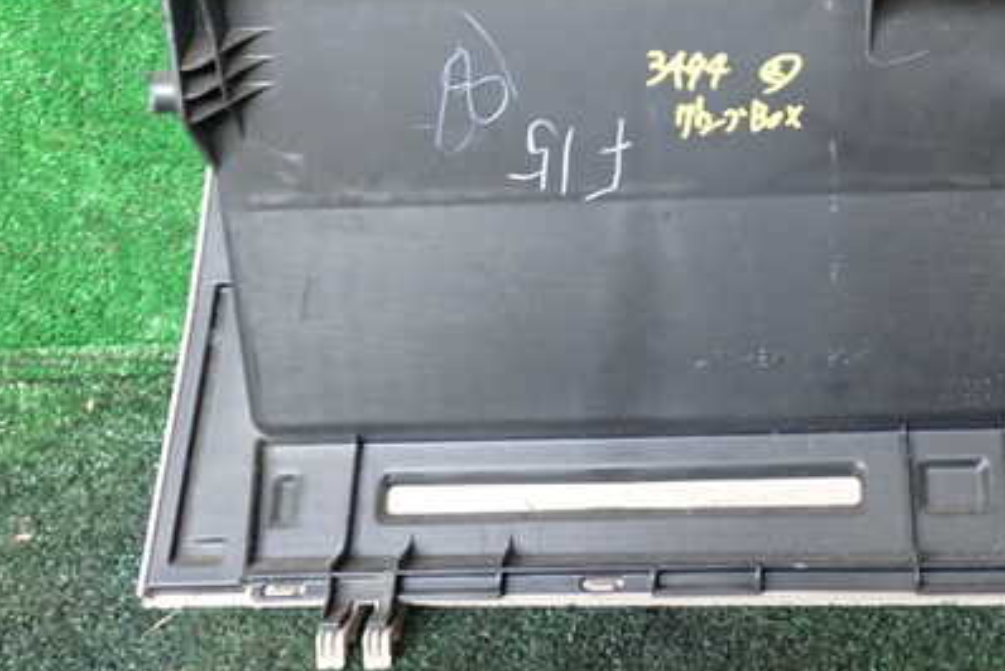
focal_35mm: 47
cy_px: 194
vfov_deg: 28.4
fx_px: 1313
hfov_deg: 41.0
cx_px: 717
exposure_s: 1/30
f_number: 2.3
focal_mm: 5.4
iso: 500
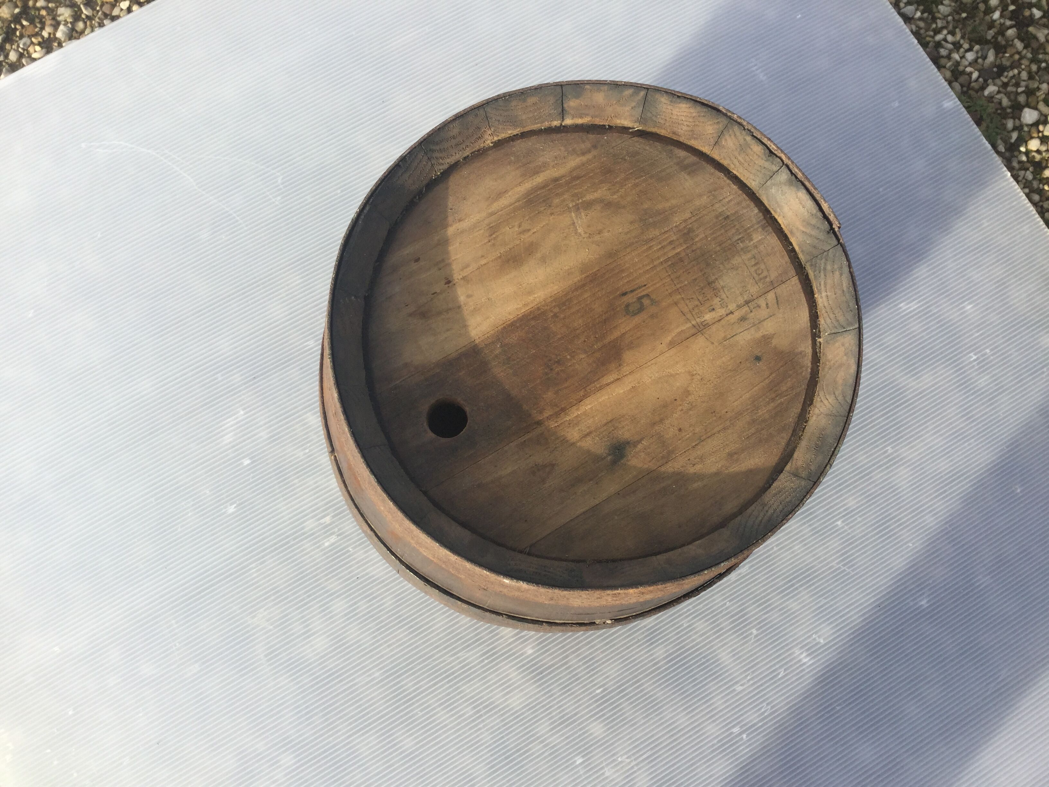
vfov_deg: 45.4
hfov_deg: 58.4
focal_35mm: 31
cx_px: 524
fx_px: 939
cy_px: 394
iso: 25
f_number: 2.4
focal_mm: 3.3
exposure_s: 1/485
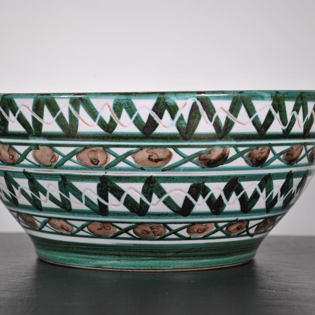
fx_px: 1030
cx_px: 139
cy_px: 158
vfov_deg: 17.4
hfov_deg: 17.4
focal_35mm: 100
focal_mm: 52
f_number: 5.6
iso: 200
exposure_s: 1/80
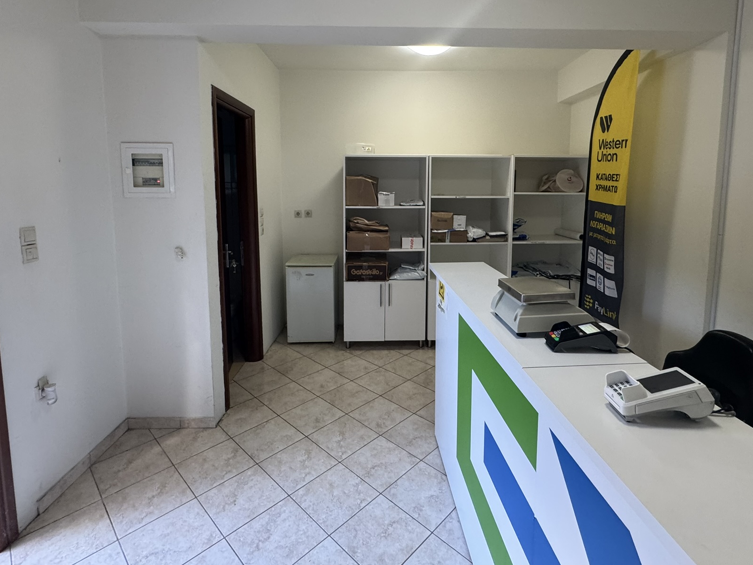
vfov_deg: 70.8
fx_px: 392
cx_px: 391
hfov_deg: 87.7
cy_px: 224
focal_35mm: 18
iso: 200
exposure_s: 1/50
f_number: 2.2
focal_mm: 2.22
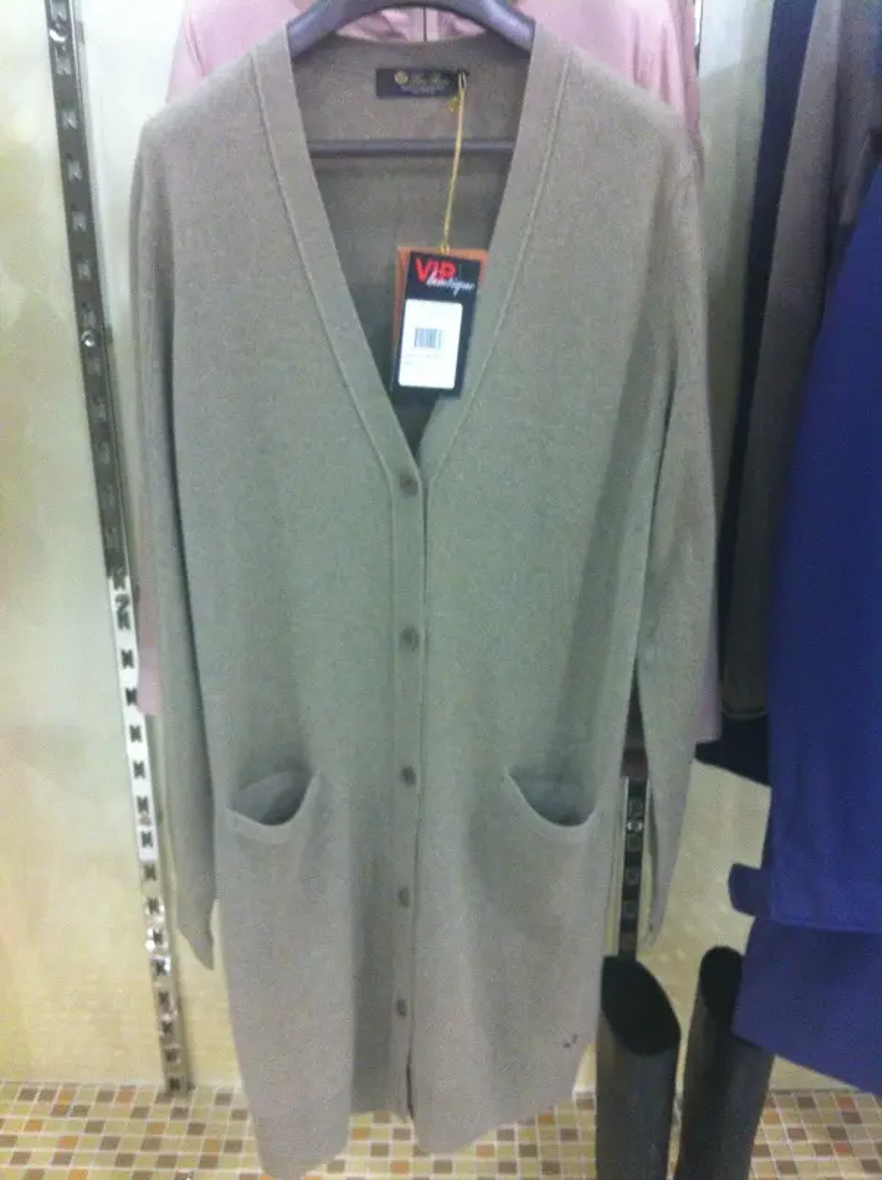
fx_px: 1192
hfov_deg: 40.6
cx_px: 441
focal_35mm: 35
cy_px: 590
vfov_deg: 52.7
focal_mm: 3.85
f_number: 2.8
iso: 320
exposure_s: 1/15
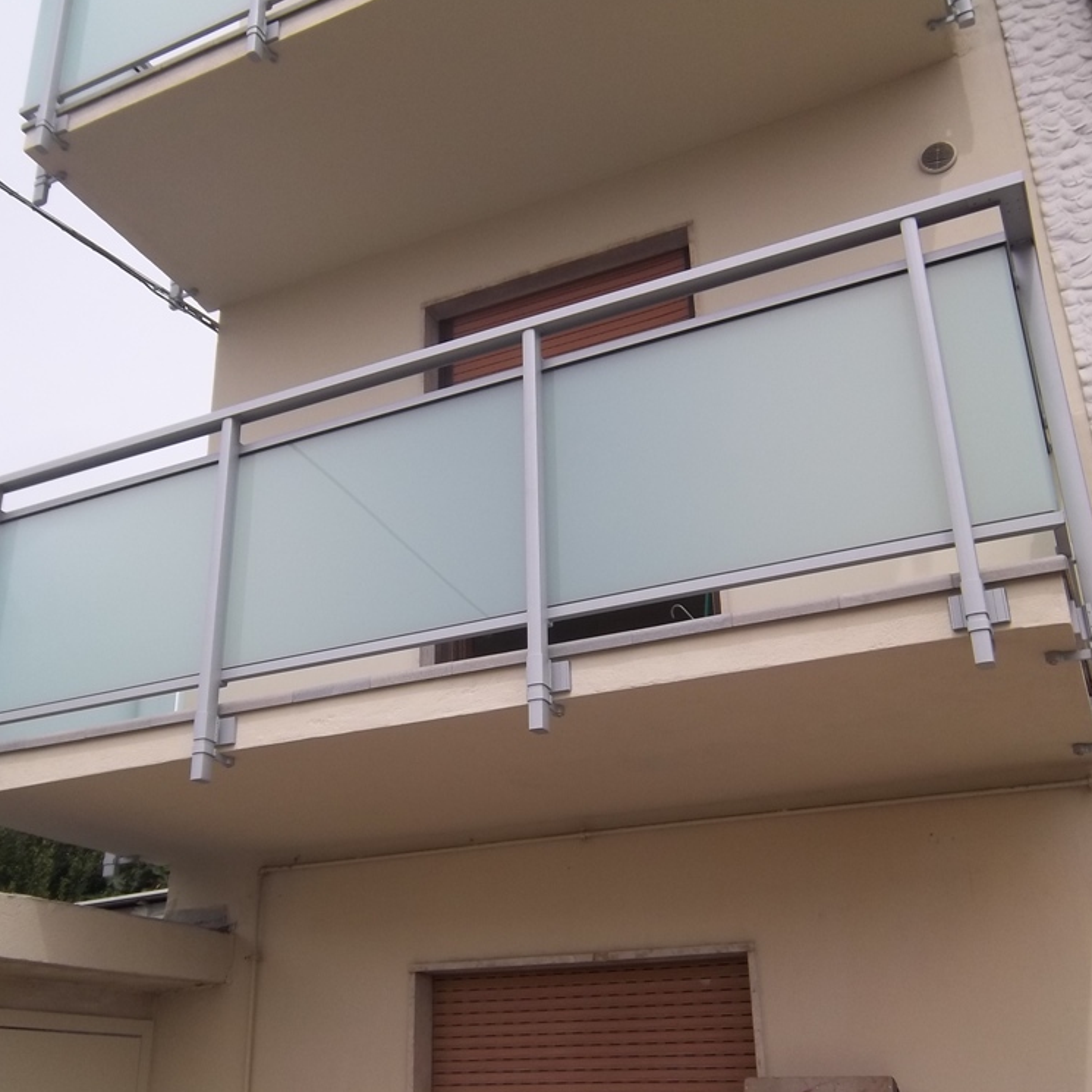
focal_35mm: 34
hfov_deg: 48.4
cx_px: 513
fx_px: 1213
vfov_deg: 48.5
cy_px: 542
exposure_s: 1/200
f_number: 7.86
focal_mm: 5.05
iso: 64
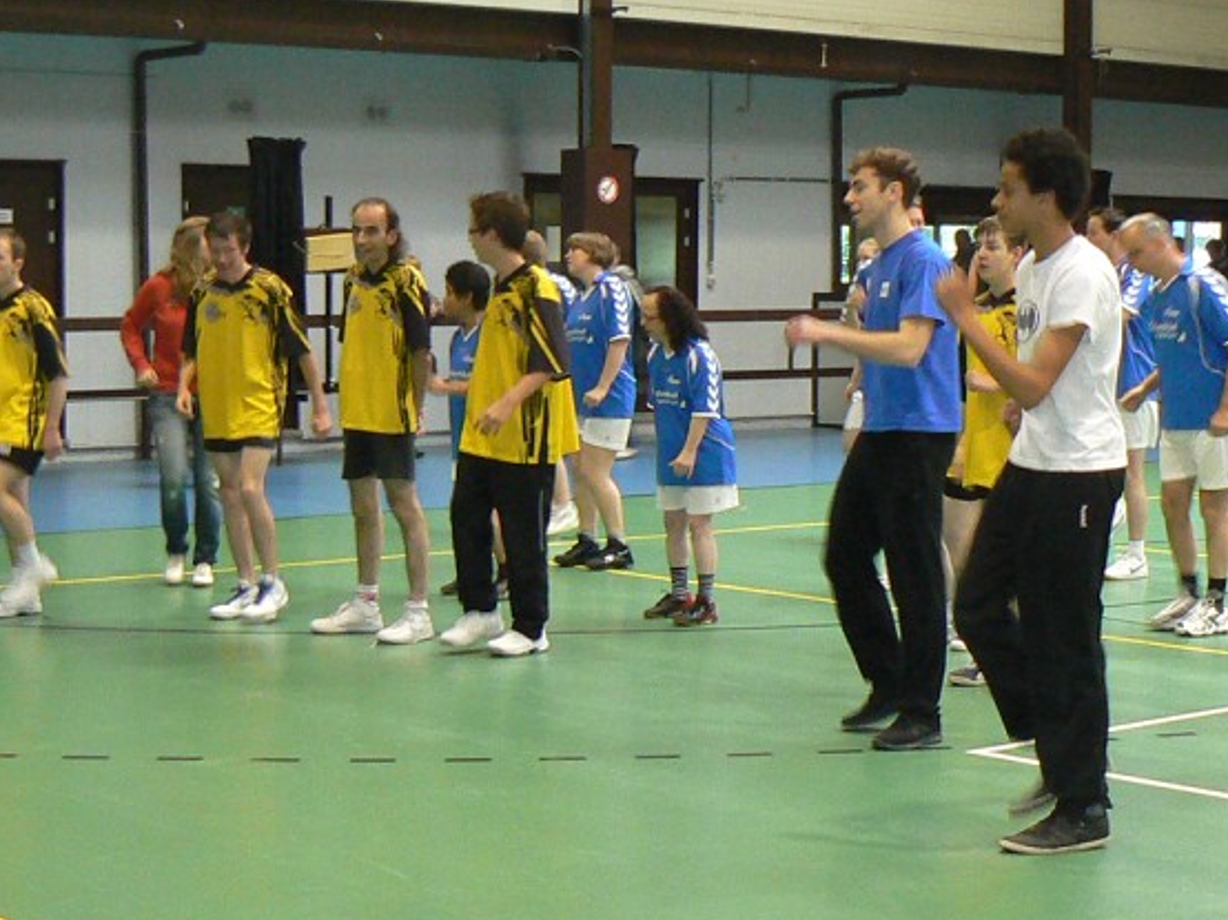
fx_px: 2766
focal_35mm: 78
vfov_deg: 18.9
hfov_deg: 25.0
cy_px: 454
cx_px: 754
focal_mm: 6
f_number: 2.8
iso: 250
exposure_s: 1/30
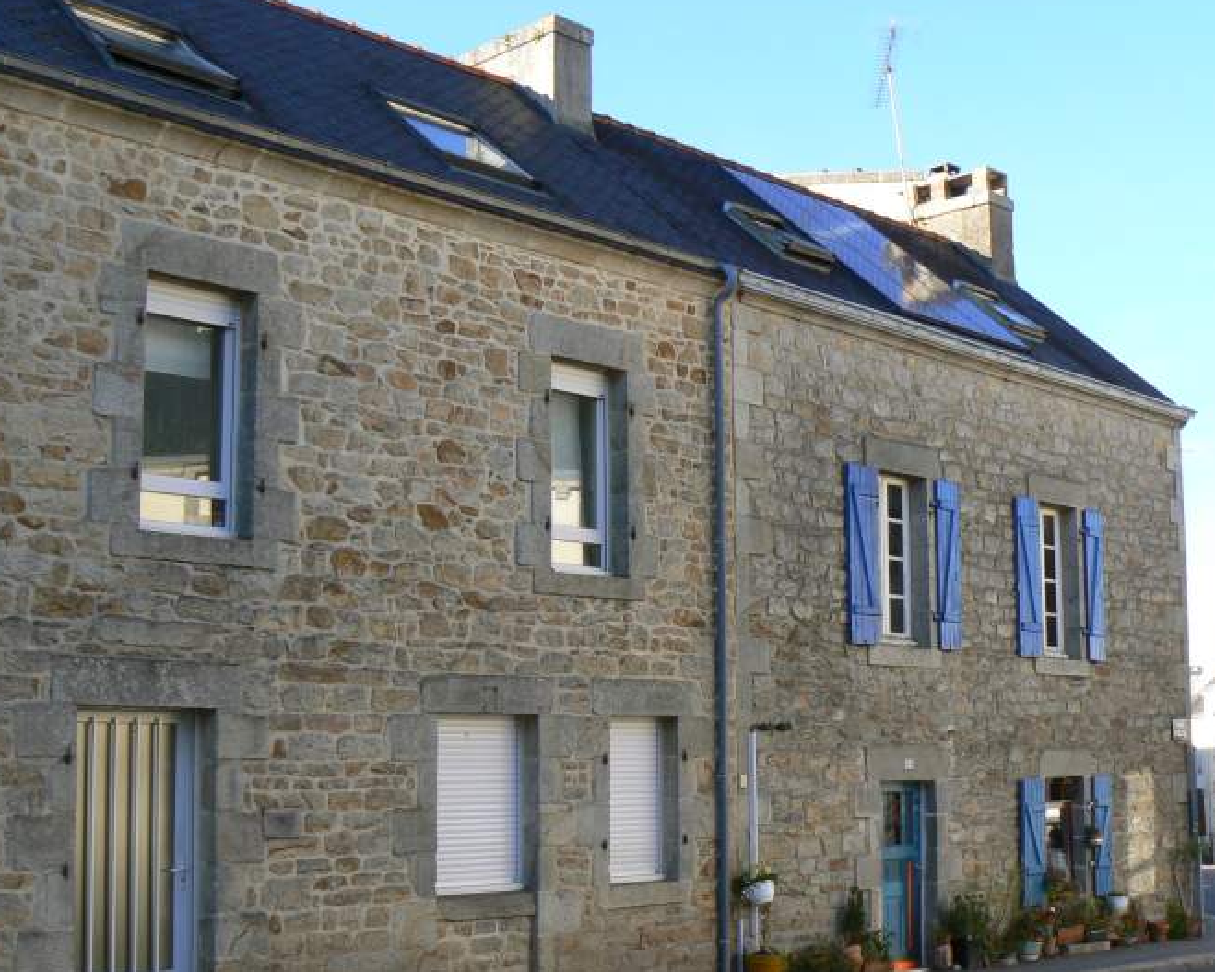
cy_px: 569
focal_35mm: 48
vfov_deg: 31.4
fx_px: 1726
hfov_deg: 38.8
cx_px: 627
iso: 80
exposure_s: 1/100
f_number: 5.6
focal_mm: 6
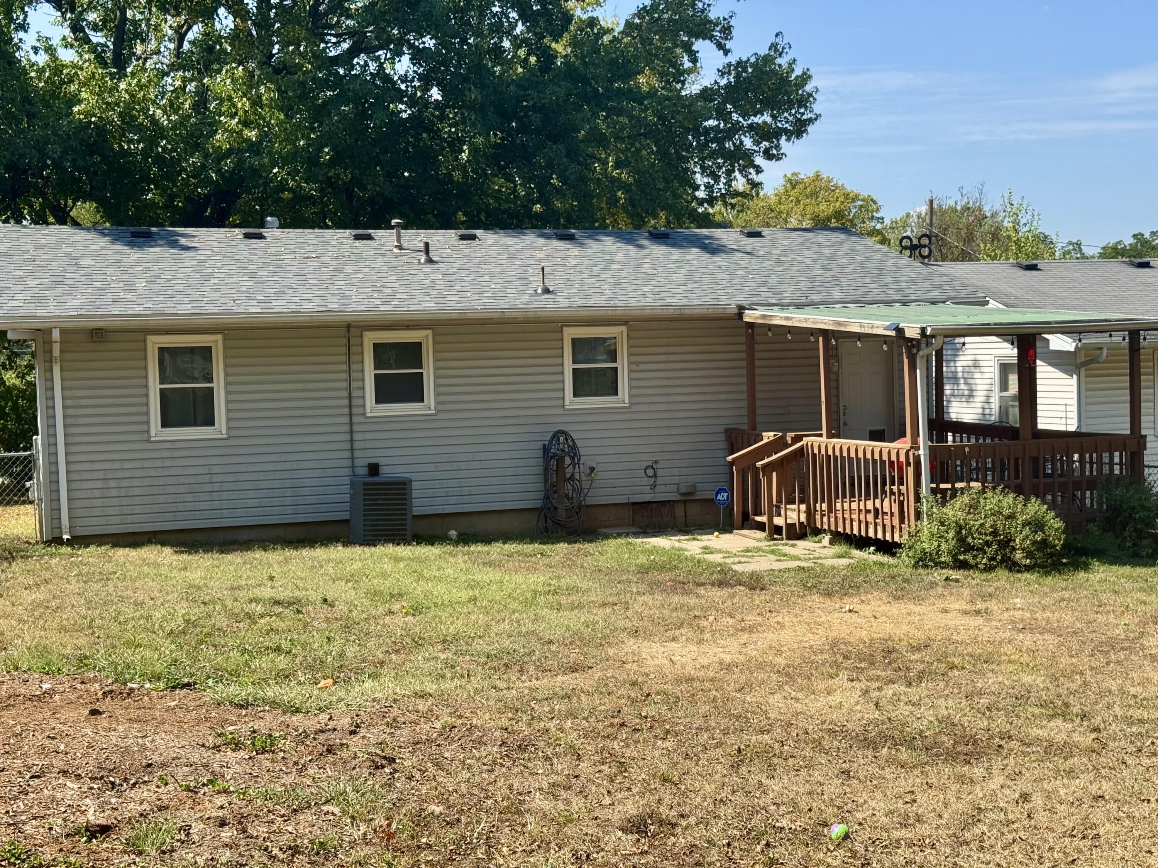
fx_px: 1606
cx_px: 579
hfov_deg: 39.7
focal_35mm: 48
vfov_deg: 30.3
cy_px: 434
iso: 64
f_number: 1.78
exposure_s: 1/2331
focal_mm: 6.76
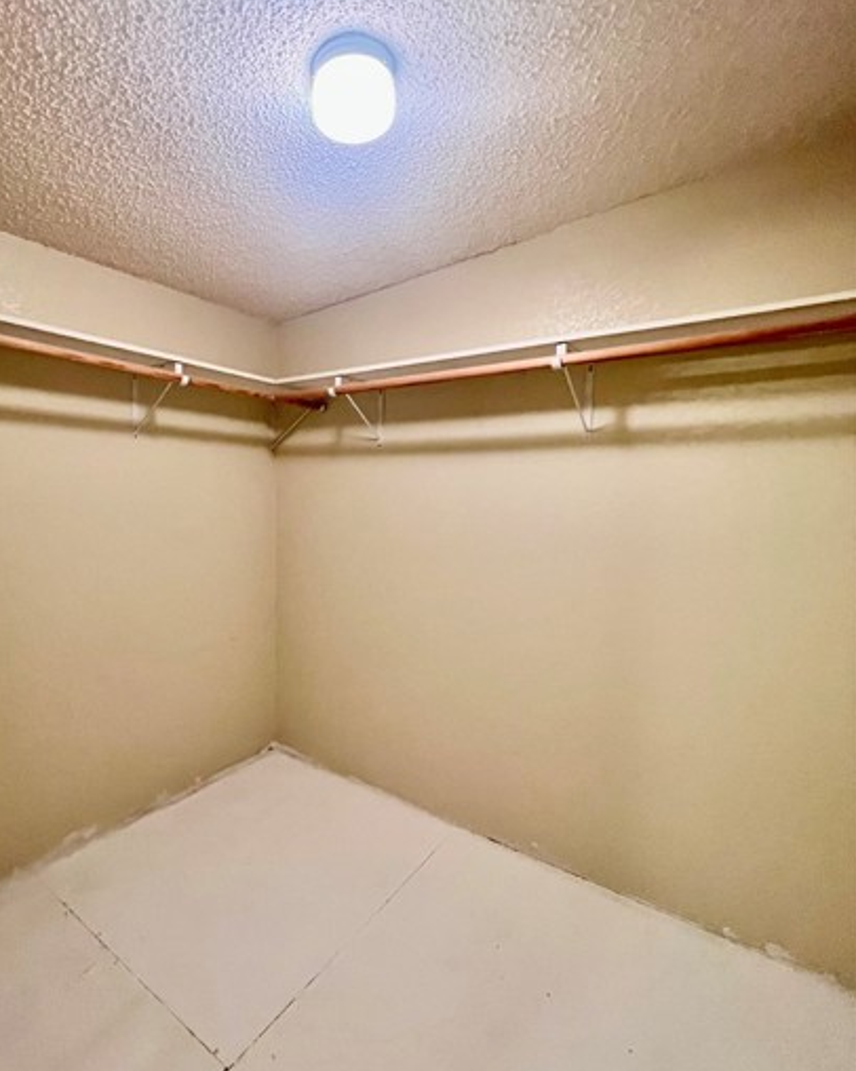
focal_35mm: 16
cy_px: 533
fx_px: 507
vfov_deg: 93.1
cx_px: 352
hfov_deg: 79.6
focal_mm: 1.57
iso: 500
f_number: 1.8
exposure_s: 1/60
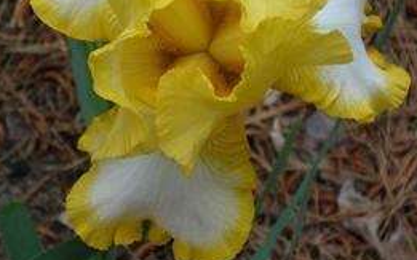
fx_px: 1511
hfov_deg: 15.7
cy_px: 73
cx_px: 187
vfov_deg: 9.8
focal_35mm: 133
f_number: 3.1
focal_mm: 9.9
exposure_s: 1/200
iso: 80
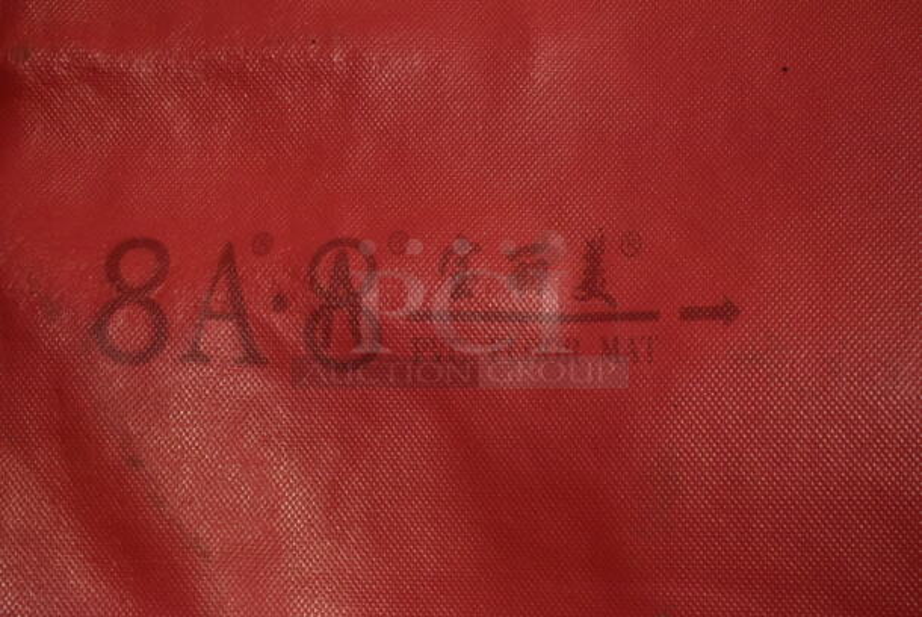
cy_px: 308
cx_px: 461
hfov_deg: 33.4
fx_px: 1538
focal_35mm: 60
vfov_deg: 22.7
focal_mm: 40
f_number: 4.8
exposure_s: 1/125
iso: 4000
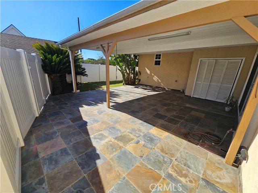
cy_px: 96
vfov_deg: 89.9
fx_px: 97
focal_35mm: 13
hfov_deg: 106.2
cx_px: 129
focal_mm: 2.2
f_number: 2.2
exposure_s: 1/1780
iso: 50
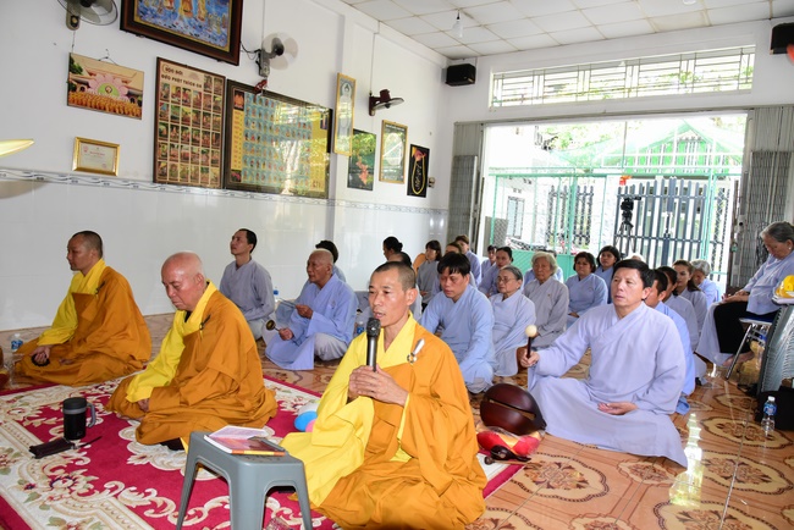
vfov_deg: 53.2
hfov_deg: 73.7
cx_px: 397
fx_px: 530
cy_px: 265
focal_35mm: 24
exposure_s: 1/80
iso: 4000
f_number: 8
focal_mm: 24
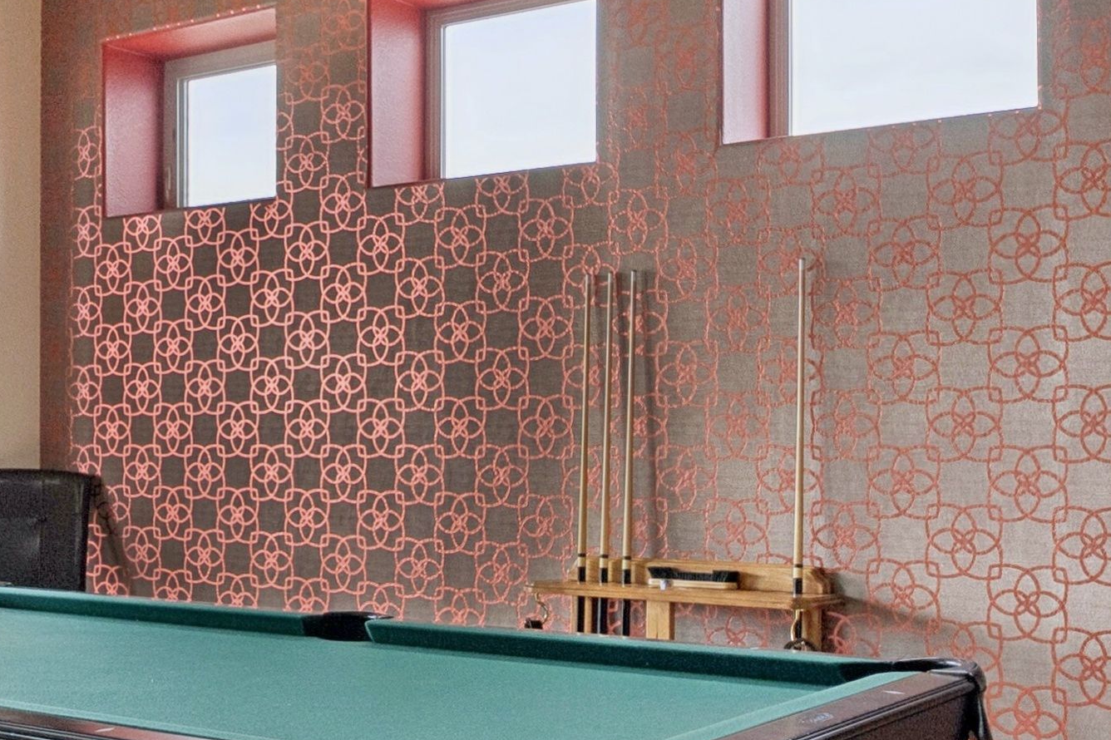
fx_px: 1666
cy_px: 435
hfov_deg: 35.9
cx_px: 251
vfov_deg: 25.0
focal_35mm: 54
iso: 640
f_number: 9
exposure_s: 1/60
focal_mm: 17
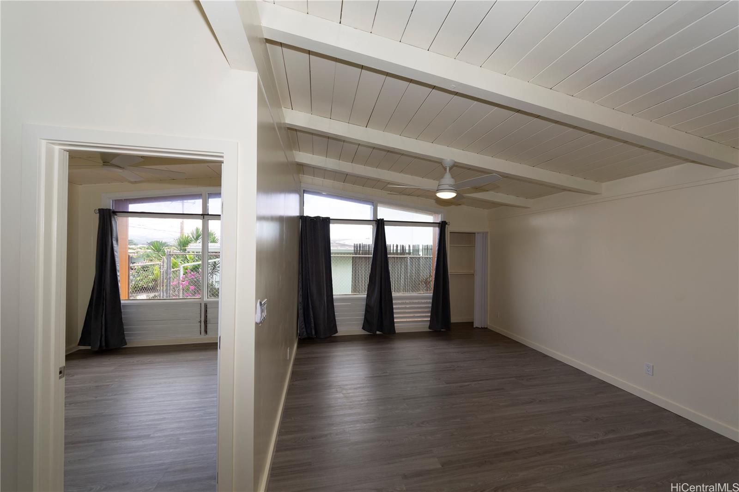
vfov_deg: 90.0
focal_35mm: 12
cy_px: 246
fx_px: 246
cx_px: 370
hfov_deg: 112.6
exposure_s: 1/100
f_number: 5.6
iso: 125
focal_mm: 8
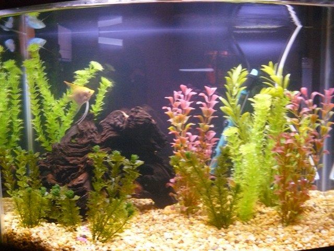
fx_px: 347
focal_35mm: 36
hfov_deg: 51.4
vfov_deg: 39.7
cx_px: 167
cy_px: 126
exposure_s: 1/10
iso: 400
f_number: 2.8
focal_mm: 6
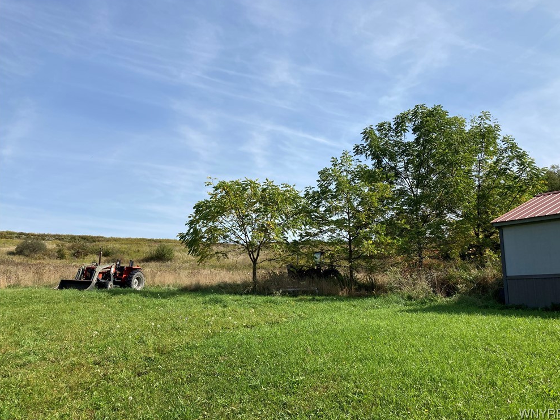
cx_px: 288
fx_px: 469
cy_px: 209
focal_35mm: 29
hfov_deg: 61.6
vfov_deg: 48.2
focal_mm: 3.99
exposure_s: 1/1946
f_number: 1.8
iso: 20
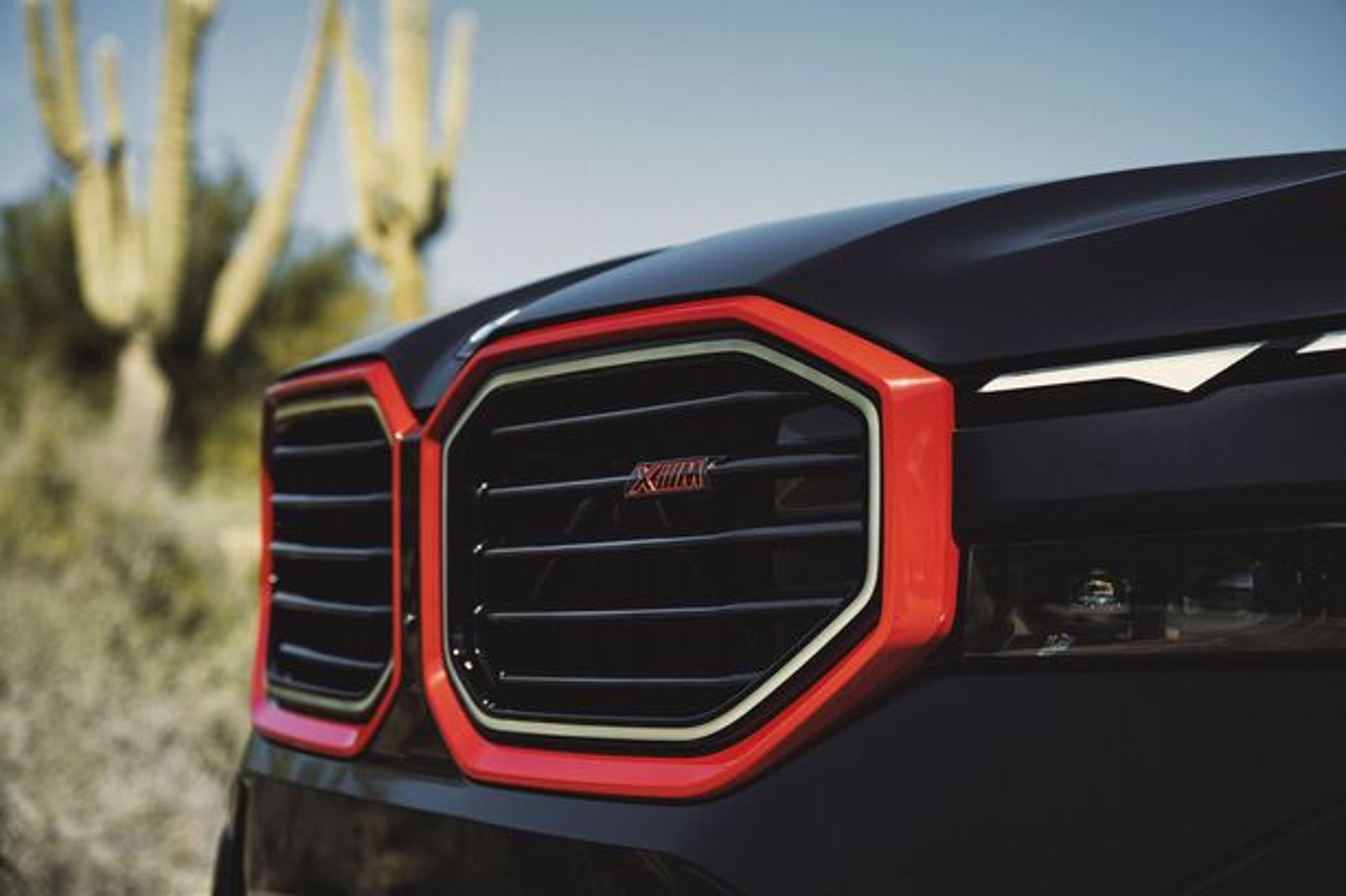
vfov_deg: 19.4
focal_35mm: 70
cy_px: 448
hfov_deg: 28.9
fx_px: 2616
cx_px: 673
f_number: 3.5
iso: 100
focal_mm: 70
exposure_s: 1/400
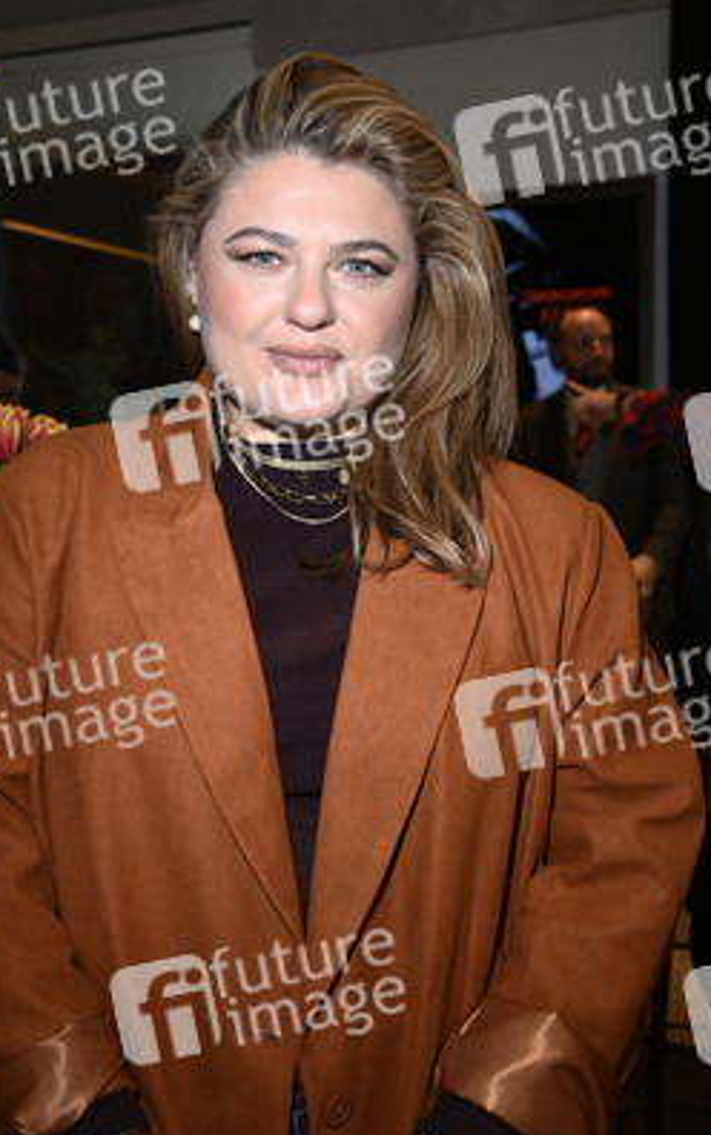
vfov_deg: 52.7
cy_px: 568
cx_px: 341
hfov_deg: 34.5
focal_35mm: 37
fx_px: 1145
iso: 1250
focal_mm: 36
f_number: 5.6
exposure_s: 1/160
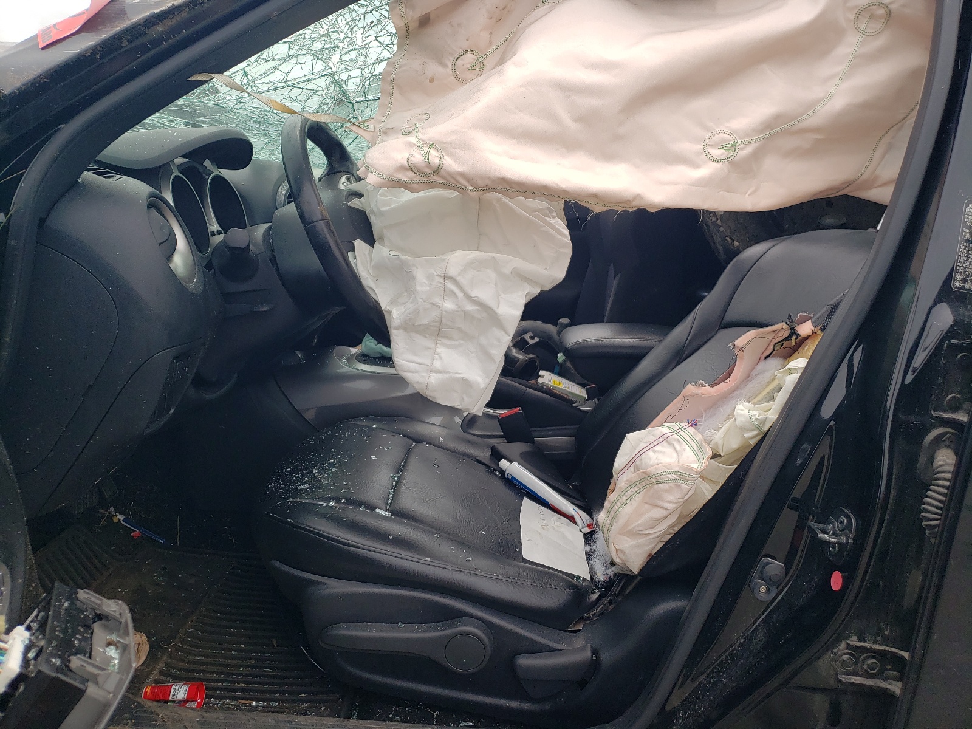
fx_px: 730
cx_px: 486
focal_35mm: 26
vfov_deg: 53.1
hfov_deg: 67.3
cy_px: 364
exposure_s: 1/1250
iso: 50
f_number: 1.5
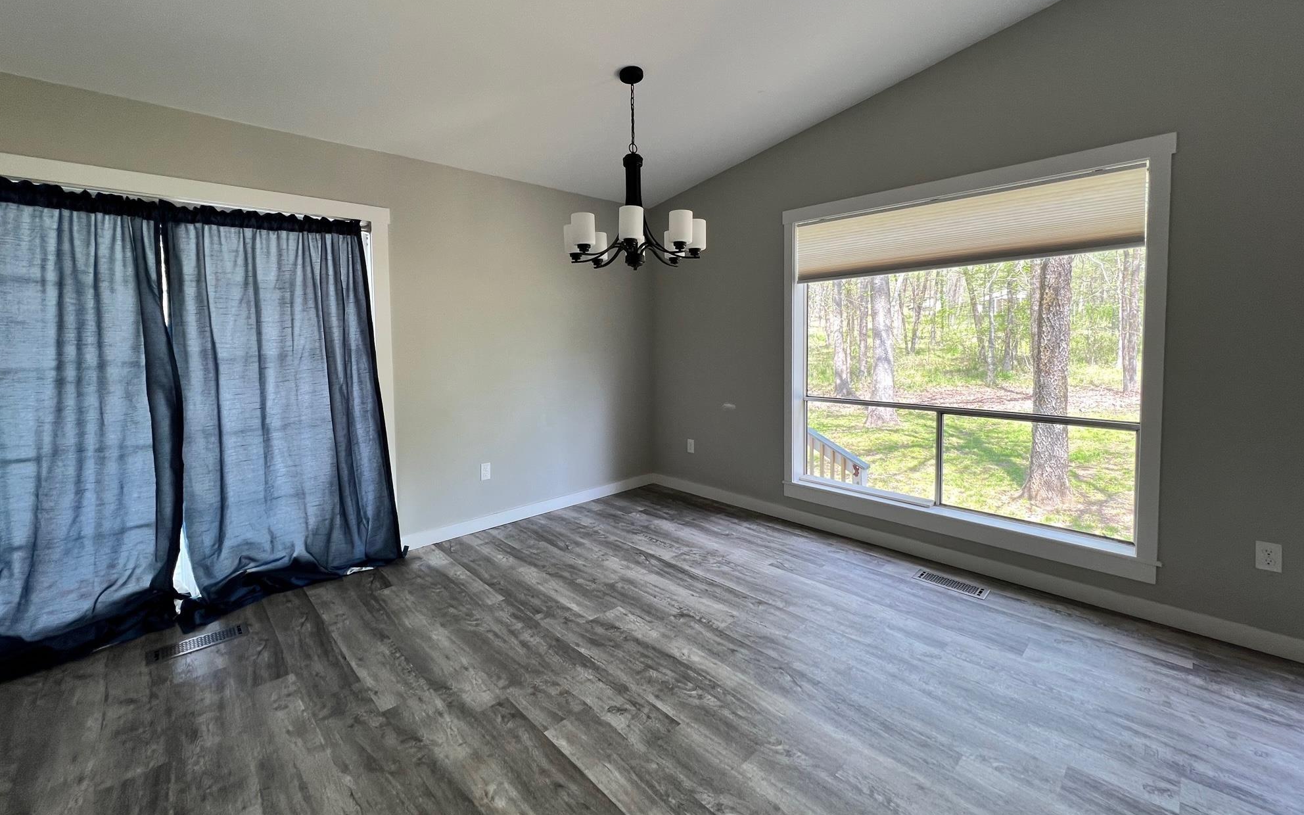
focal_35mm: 14
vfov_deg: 78.4
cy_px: 361
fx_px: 498
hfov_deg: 105.3
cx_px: 652
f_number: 1.8
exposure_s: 1/99
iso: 50
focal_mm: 1.57
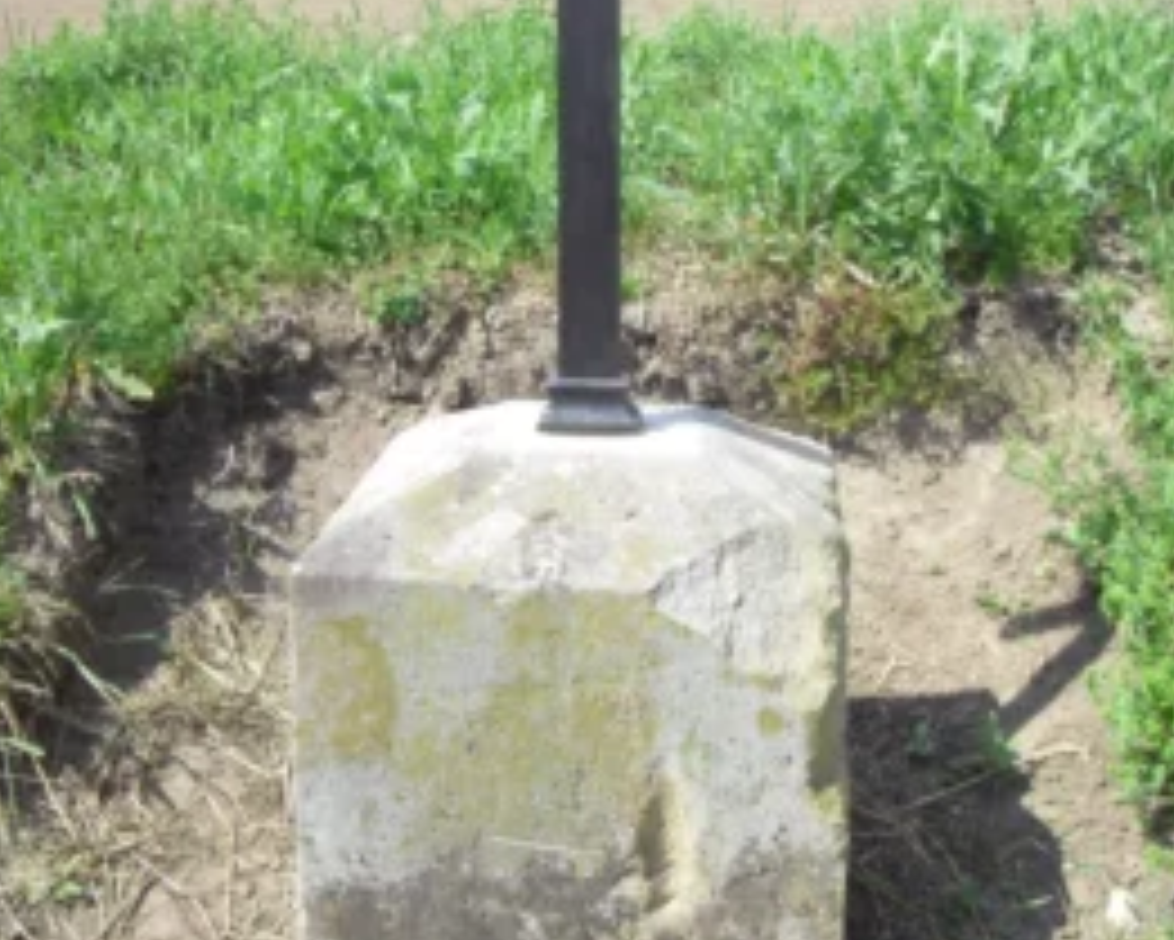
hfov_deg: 37.3
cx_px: 585
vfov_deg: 29.7
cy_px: 216
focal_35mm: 50
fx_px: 1738
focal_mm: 6.2
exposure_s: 1/400
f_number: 8
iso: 400
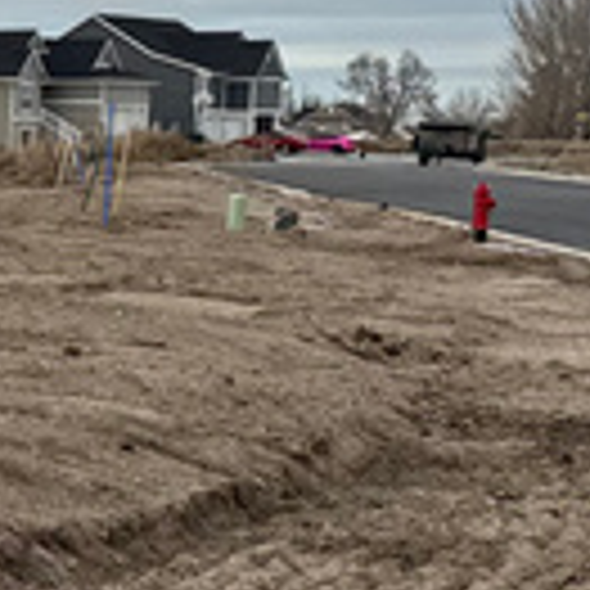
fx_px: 3201
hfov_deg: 8.9
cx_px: -1099
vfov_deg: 10.5
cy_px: 455
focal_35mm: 166
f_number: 1.78
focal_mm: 6.76
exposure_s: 1/1425
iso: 80
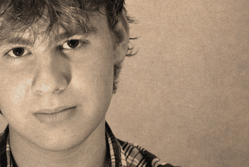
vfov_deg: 14.1
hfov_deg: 20.5
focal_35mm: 97
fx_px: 672
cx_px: 20
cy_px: 64
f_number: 6.3
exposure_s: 1/60
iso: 1600
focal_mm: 52
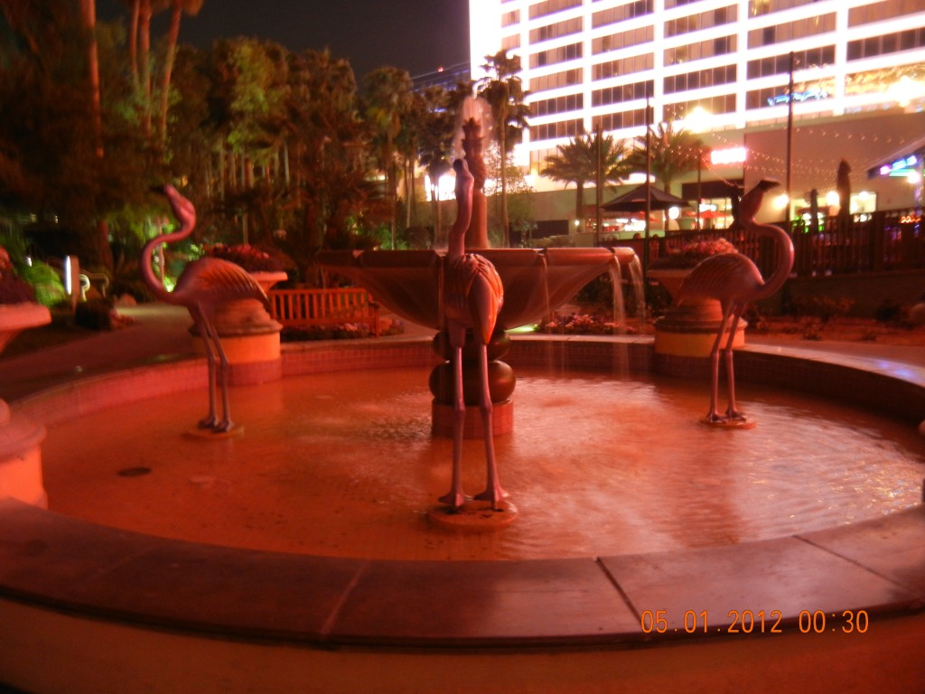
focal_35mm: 30
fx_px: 802
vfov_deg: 46.8
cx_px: 462
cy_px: 347
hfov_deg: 60.0
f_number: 3.5
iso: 400
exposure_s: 1
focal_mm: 5.4
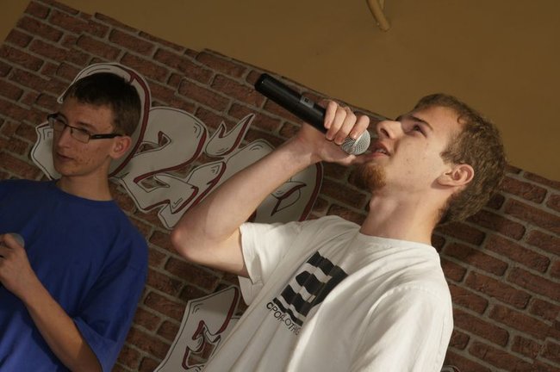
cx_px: 280
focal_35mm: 105
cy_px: 186
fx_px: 1632
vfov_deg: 13.0
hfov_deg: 19.5
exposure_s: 1/160
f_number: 16
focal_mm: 70
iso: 400
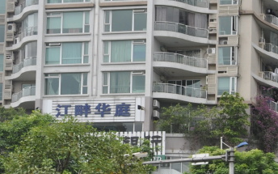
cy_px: 260
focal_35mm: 96
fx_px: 727
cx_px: 333
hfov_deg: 20.3
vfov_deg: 12.9
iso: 200
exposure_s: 1/200
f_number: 7.1
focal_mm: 18
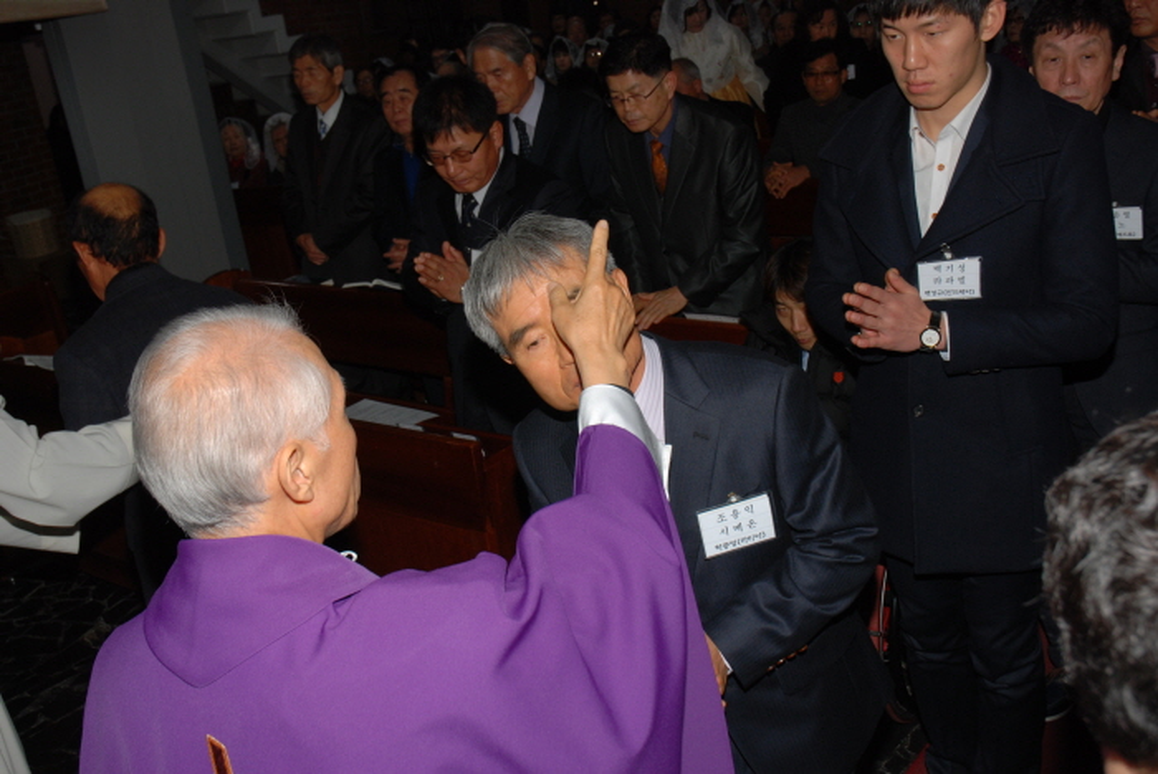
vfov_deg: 35.6
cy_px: 387
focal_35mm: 38
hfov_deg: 51.2
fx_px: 1207
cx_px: 579
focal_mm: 25
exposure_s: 1/60
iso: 200
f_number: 8
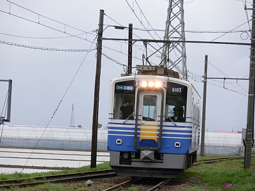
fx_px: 1650
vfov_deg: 6.6
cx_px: 128
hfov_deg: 8.8
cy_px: 96
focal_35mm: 224
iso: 100
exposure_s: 1/400
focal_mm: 47.3
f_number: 4
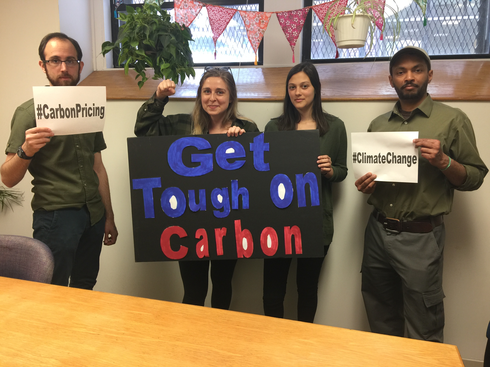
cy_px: 184
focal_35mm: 29
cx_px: 245
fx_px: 411
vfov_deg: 48.2
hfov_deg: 61.7
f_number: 2.2
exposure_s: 1/15
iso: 32
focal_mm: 4.15
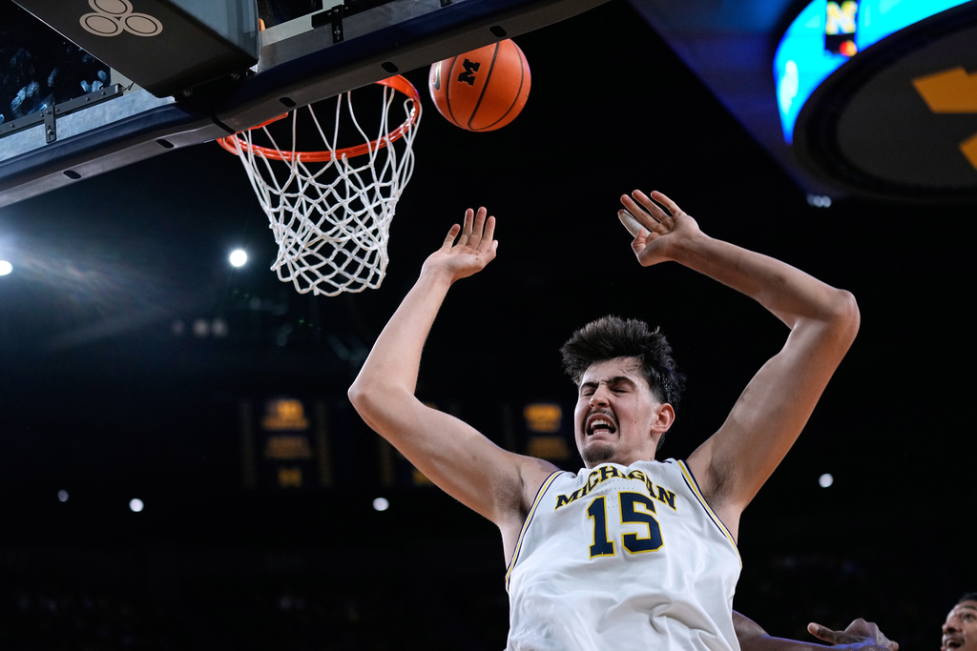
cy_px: 326
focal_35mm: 70
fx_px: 1900
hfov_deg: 28.8
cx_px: 488
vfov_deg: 19.5
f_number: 2.8
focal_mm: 70
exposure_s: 1/1600
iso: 2500
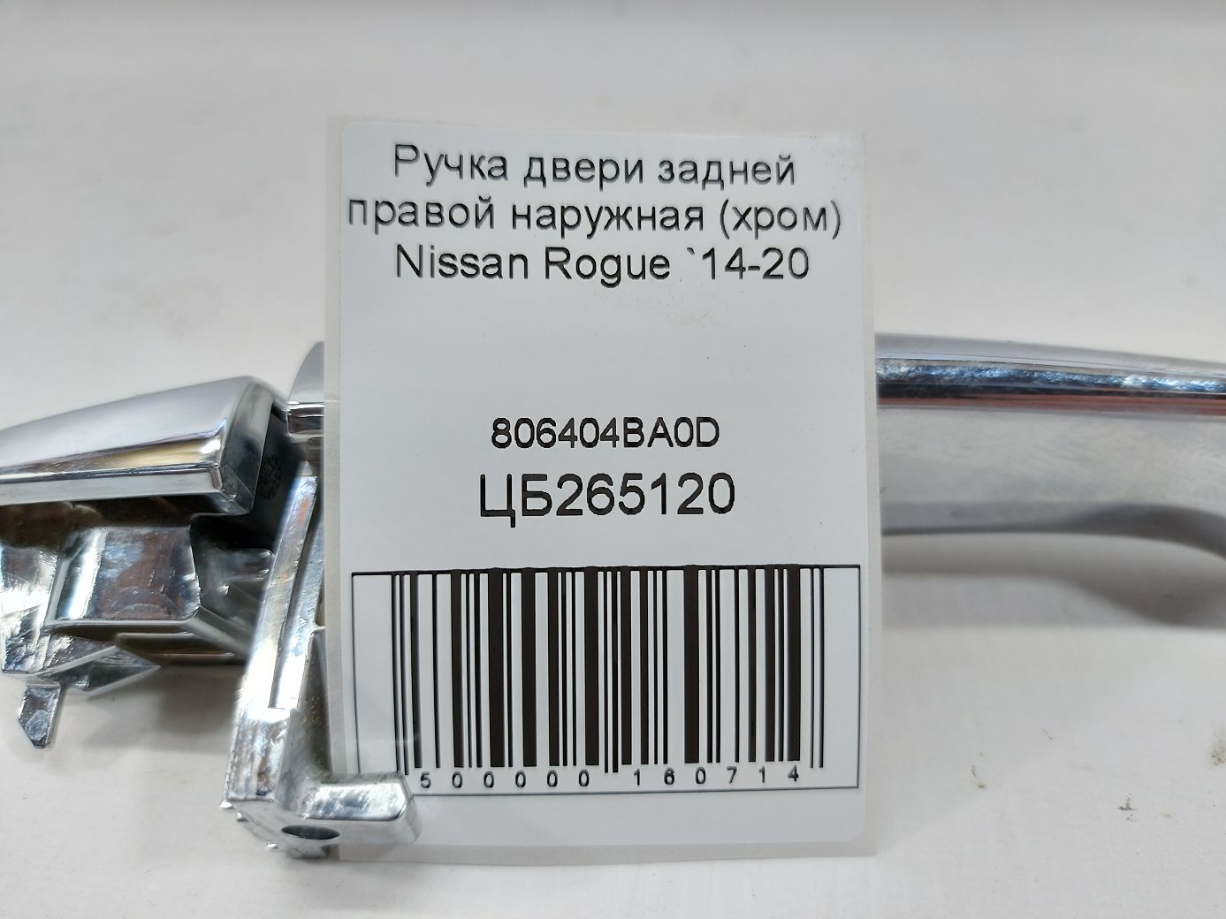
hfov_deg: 71.6
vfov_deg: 56.8
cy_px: 460
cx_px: 613
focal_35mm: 24
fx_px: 850
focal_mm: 5.23
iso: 80
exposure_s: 1/50
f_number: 1.8
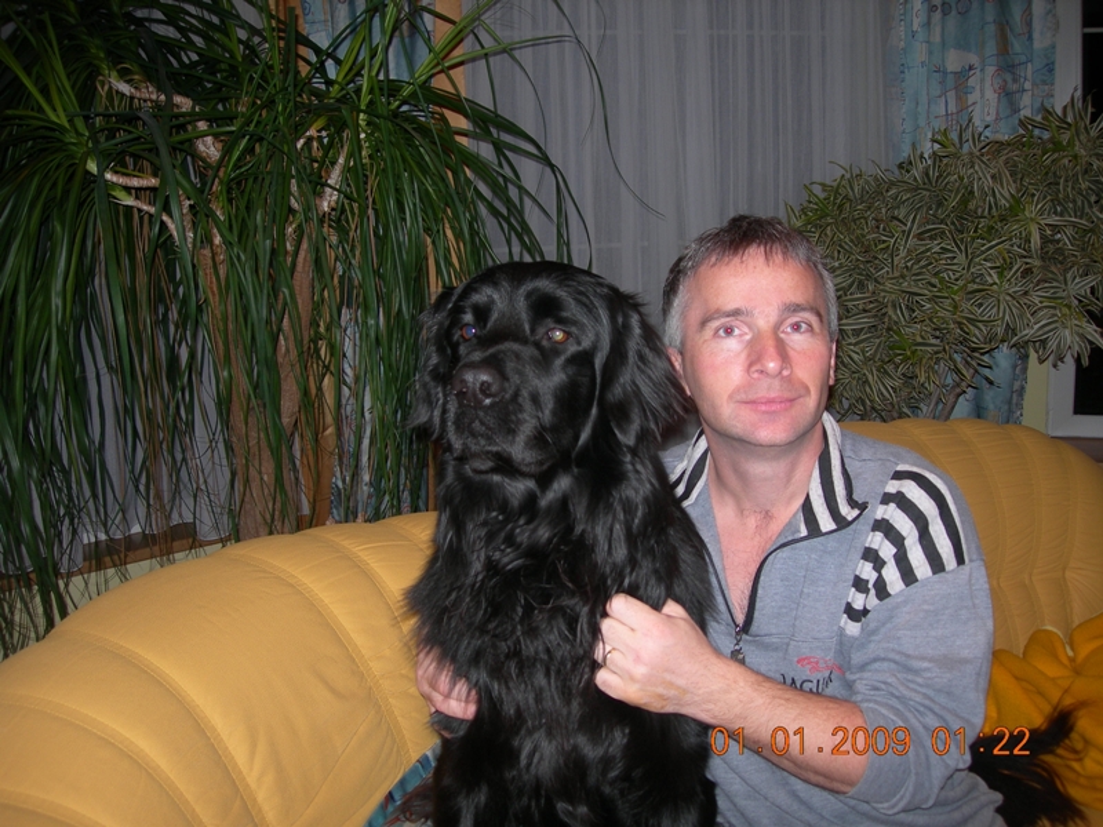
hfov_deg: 49.0
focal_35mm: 38
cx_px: 552
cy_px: 414
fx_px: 1211
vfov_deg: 37.7
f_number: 2.8
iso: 50
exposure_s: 1/60.1
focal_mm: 7.8
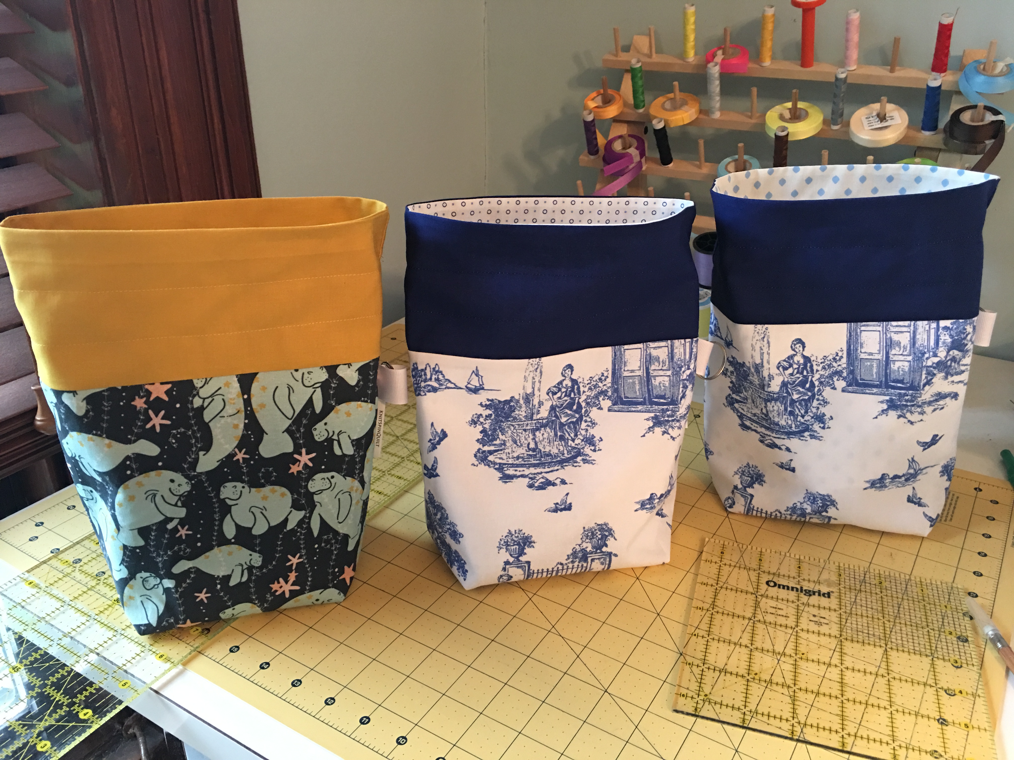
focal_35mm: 29
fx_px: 849
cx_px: 507
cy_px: 380
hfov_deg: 61.7
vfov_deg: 48.2
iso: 80
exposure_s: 1/10
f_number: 2.2
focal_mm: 4.15
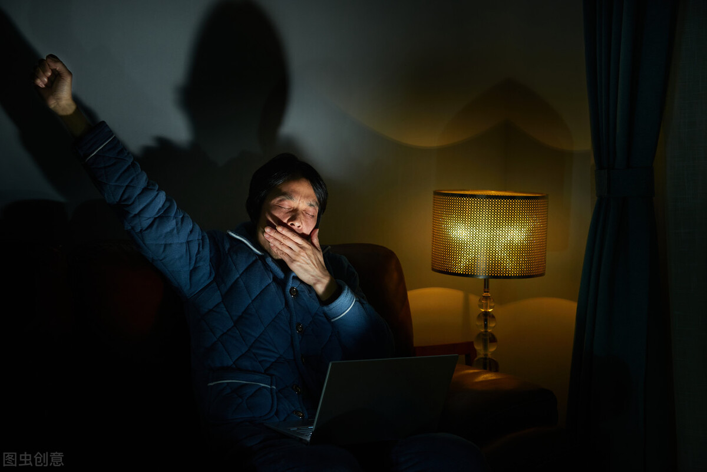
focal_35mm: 52
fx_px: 1022
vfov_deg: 26.0
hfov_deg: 38.2
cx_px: 354
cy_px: 236
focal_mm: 52
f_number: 4.5
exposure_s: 1/125
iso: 640
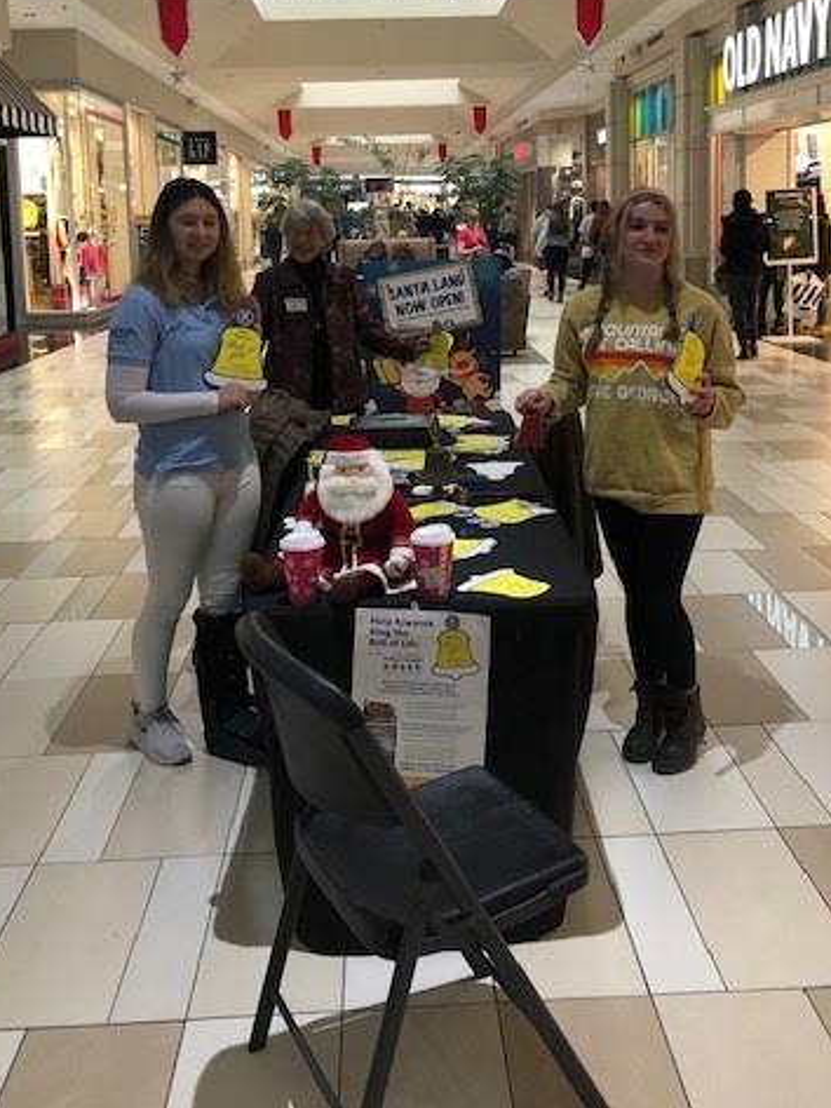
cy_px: 359
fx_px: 1216
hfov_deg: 37.7
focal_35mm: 38
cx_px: 423
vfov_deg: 48.1
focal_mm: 4
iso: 40
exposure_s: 1/17
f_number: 1.8
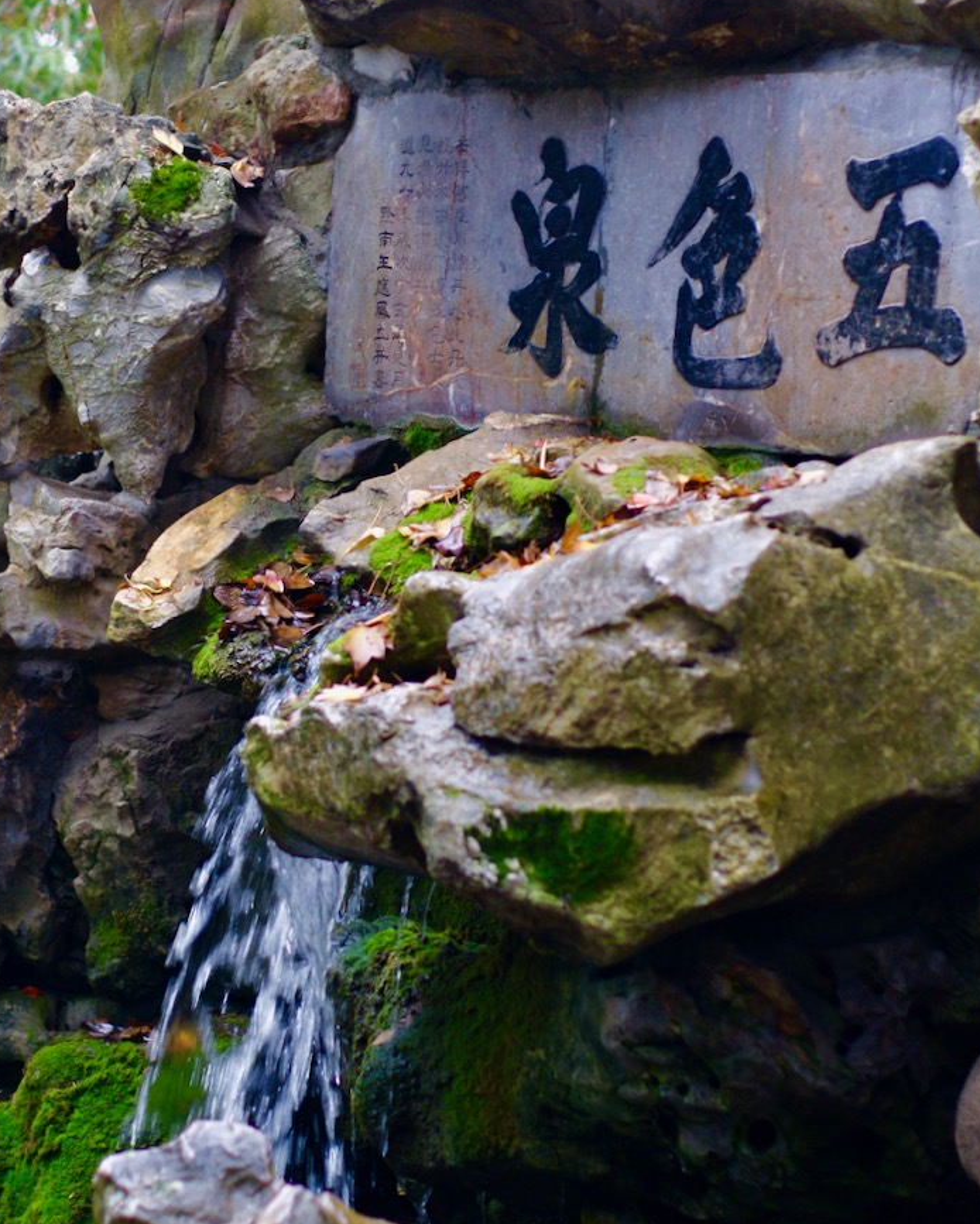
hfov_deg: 14.8
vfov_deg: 18.4
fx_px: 3769
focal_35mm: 104
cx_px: 417
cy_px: 594
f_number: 2
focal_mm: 50
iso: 500
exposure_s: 1/80
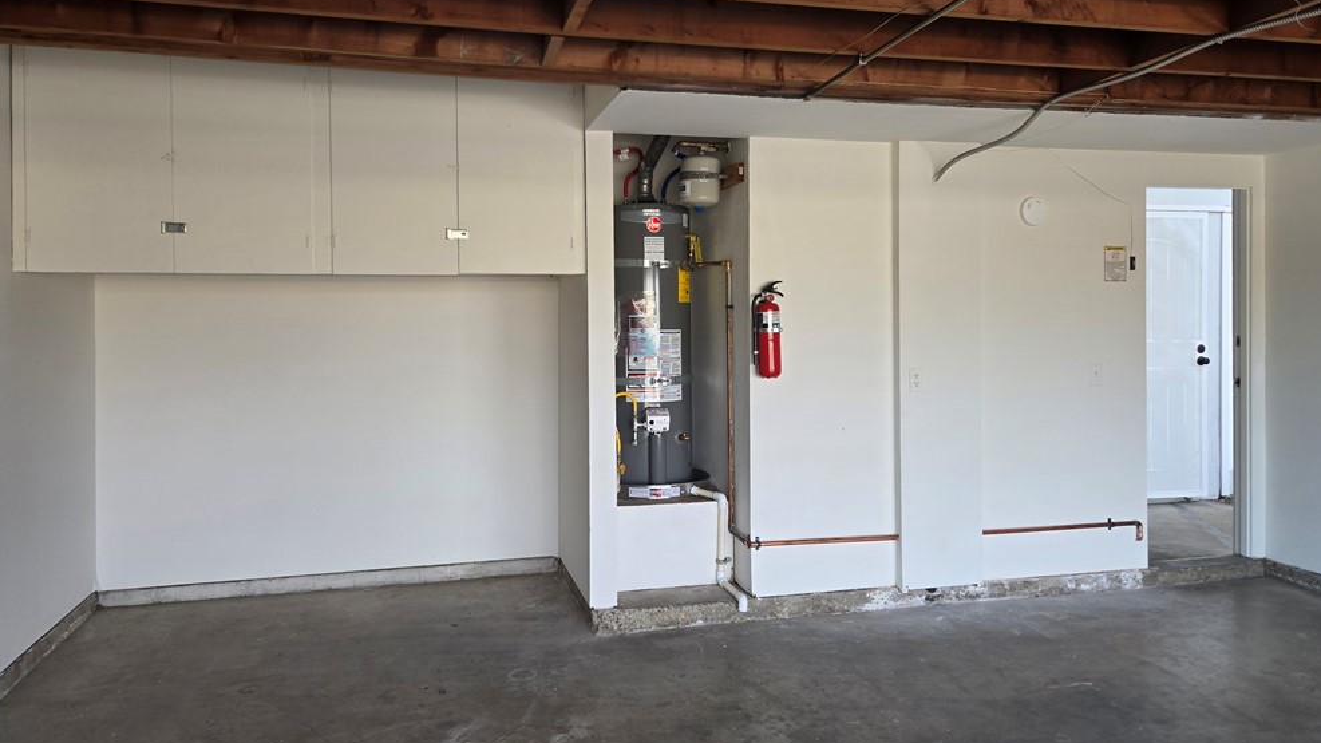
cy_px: 312
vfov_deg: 44.2
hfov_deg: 71.9
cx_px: 653
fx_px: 911
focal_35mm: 26
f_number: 1.8
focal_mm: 5.4
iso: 64
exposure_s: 1/180
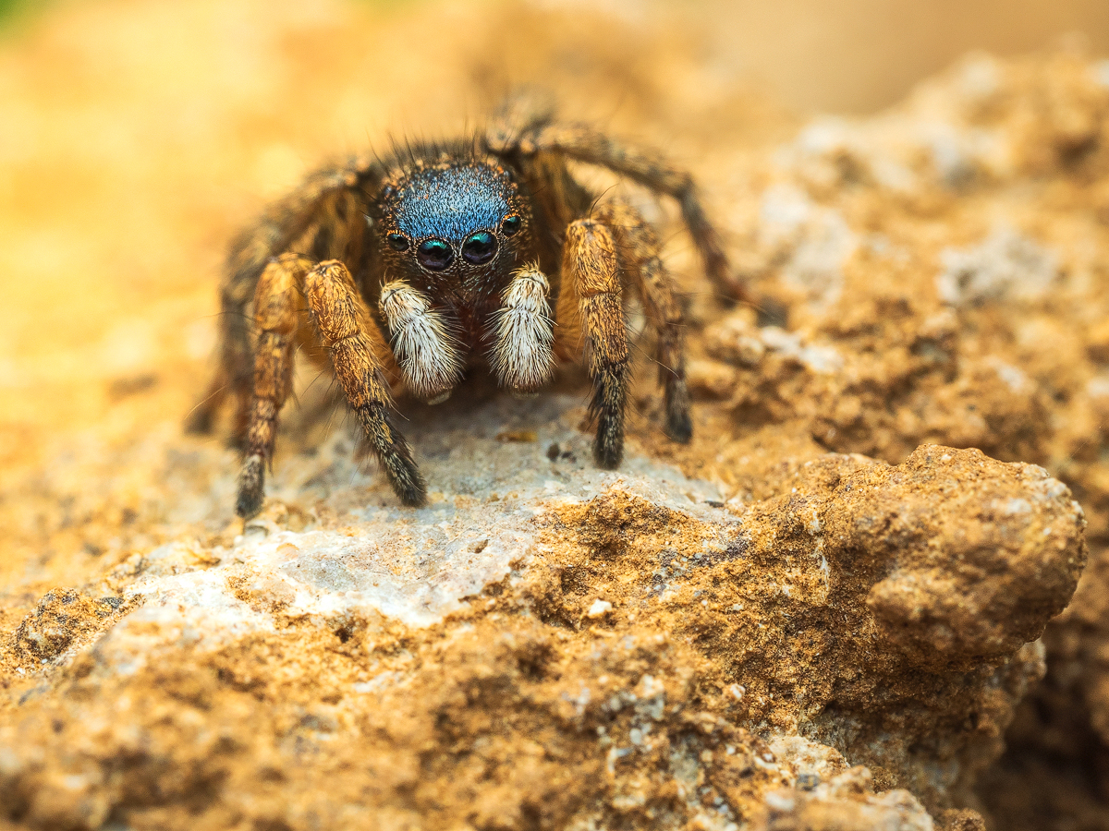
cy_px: 416
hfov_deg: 11.0
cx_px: 554
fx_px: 5767
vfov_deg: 8.2
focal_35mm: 180
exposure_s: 1/160
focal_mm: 90
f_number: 18
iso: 250
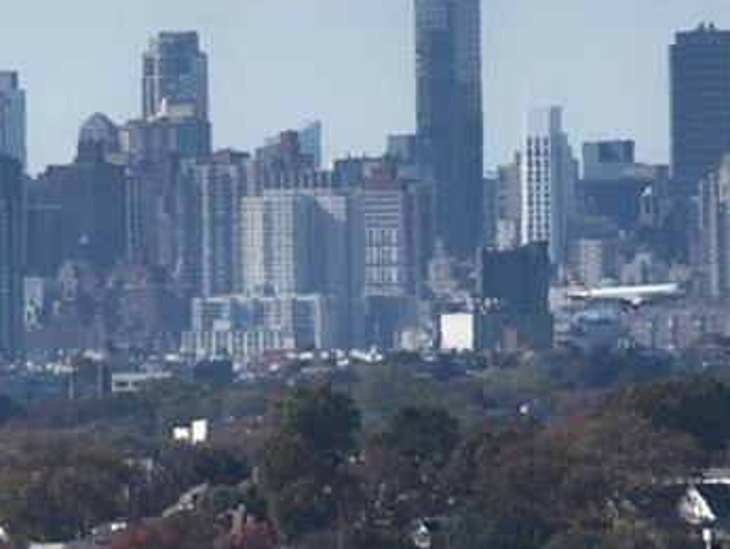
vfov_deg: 1.3
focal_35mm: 1138
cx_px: -1340
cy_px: 84
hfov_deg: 1.7
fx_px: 24015
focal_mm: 200
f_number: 13
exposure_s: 1/200
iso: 160
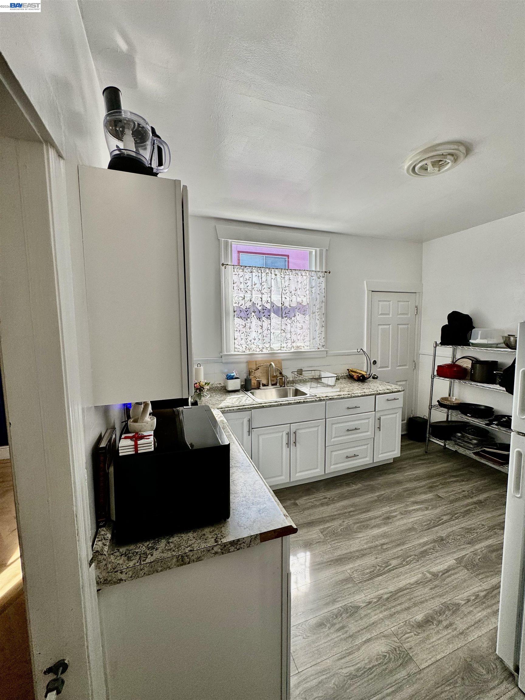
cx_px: 262
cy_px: 350
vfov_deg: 102.1
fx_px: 283
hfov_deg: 85.7
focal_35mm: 14
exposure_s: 1/361
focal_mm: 2.22
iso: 40
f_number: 2.2
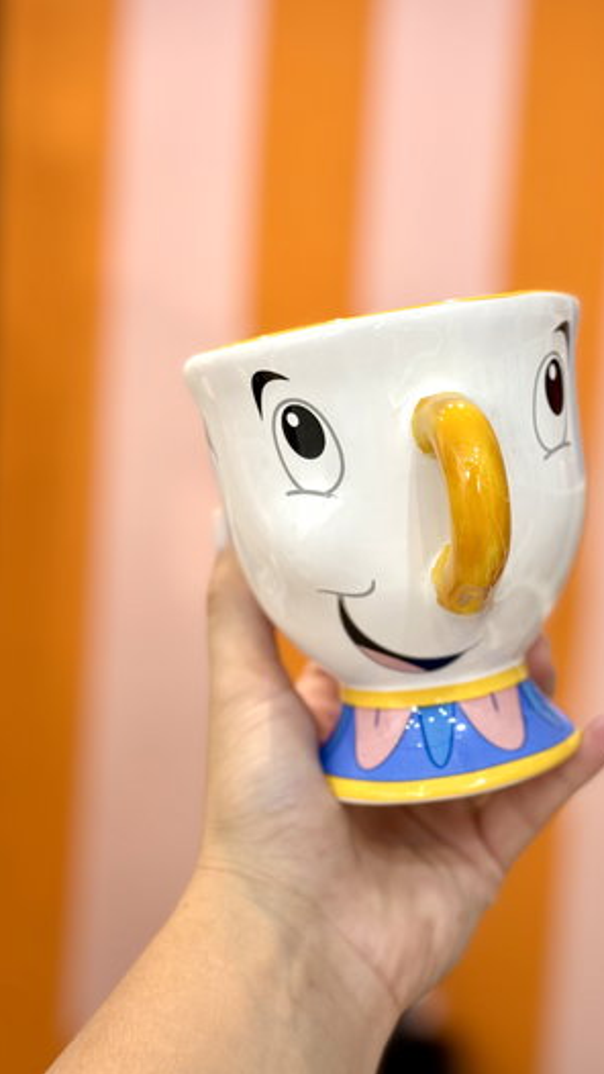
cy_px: 540
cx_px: 371
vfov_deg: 39.2
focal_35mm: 53
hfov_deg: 22.6
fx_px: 1509
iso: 125
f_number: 1.78
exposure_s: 1/60
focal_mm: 6.76
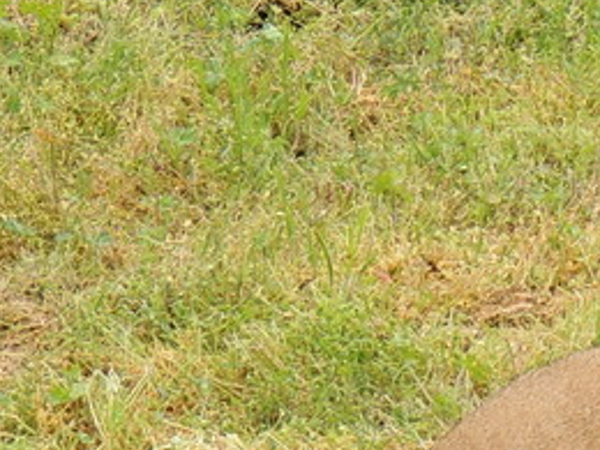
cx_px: 1022
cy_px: 503
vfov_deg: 1.5
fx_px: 17056
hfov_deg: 2.0
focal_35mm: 984
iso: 100
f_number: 4.6
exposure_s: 1/320
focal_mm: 35.6
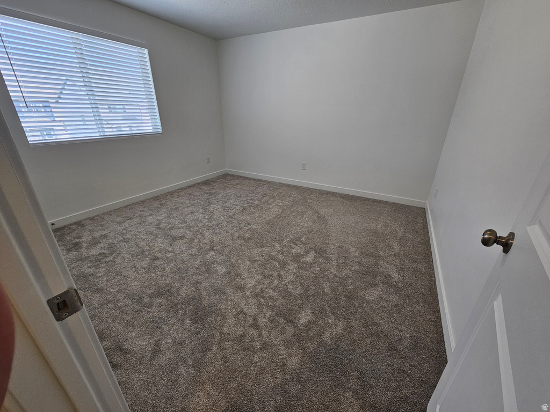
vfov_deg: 89.9
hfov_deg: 106.2
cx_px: 275
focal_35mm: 13
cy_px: 206
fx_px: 207
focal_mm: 2.2
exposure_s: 1/60
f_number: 2.2
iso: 50
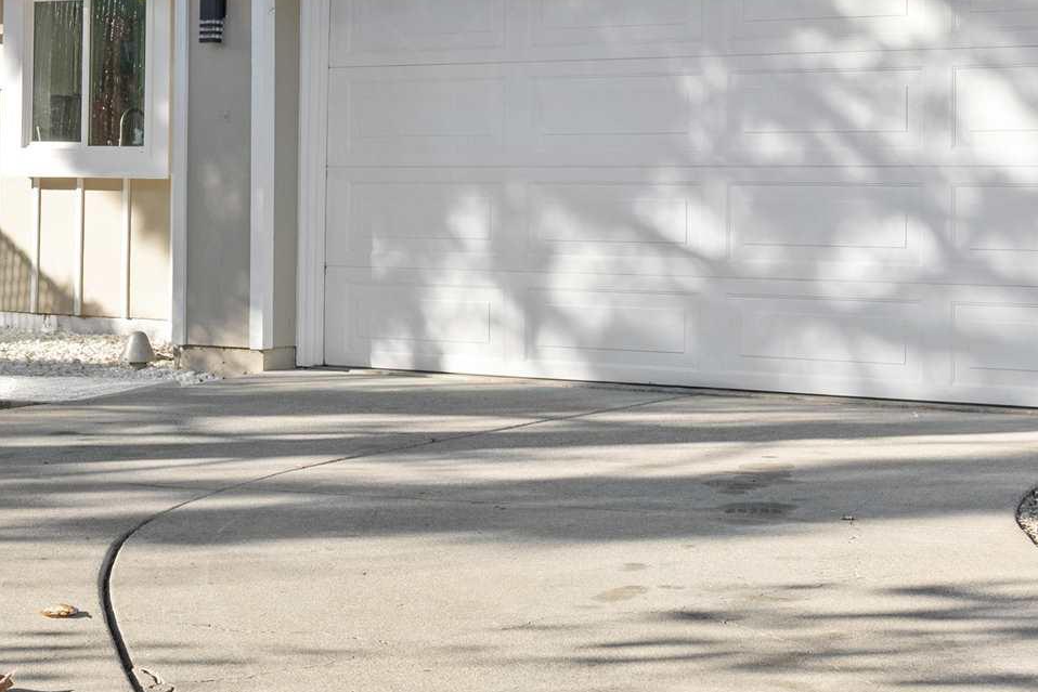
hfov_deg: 21.8
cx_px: 328
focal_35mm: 93
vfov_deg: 14.7
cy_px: 214
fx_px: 2682
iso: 200
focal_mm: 29
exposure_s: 1/125
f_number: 8
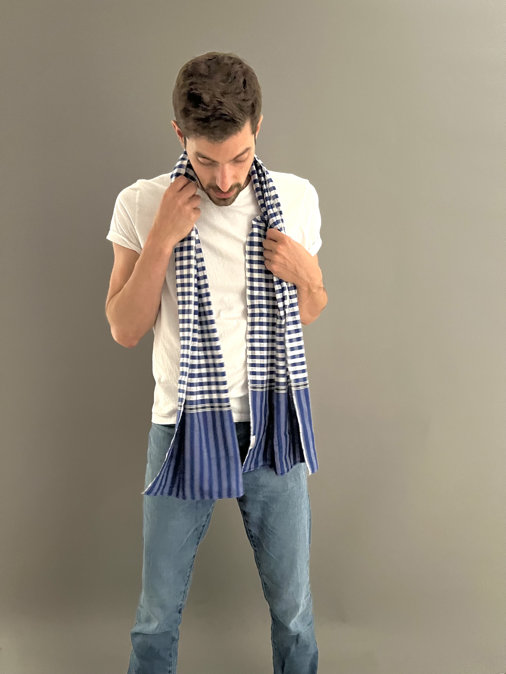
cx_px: 253
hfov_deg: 53.1
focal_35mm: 26
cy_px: 337
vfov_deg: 67.3
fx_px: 507
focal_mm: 5.7
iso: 800
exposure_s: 1/30
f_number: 1.5
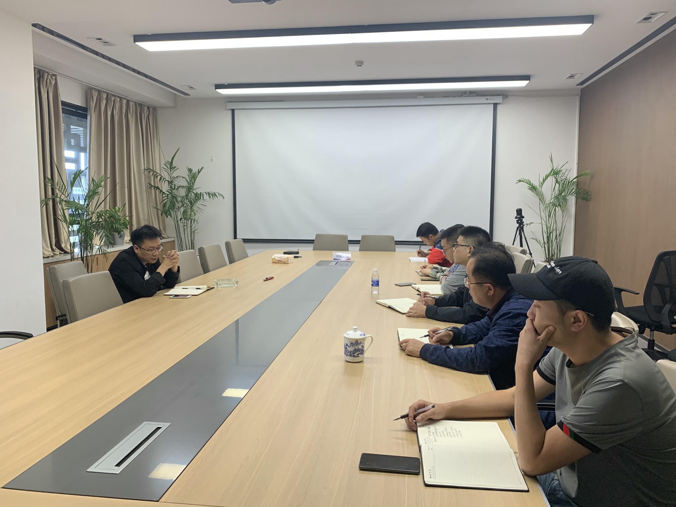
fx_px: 508
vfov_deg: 53.1
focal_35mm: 26
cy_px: 254
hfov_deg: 67.3
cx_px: 338
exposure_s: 1/61
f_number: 1.8
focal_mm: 4.25
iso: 100
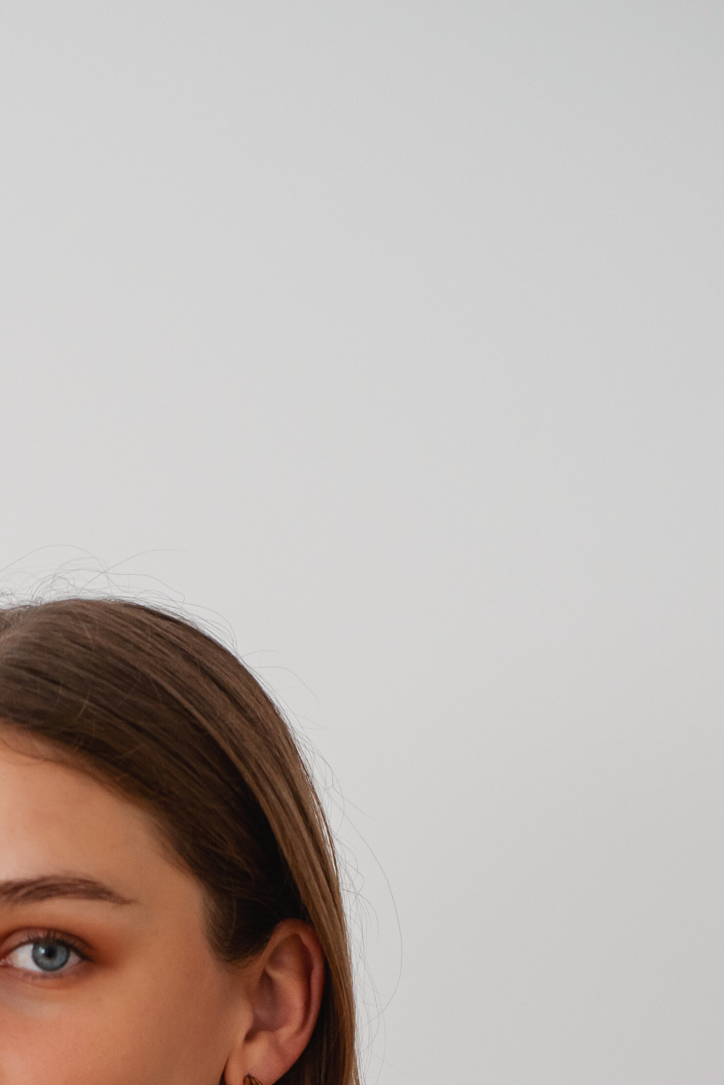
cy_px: 1472
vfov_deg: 14.4
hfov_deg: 10.0
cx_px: -95
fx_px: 4100
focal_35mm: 136
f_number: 3.5
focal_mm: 50
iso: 400
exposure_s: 1/250
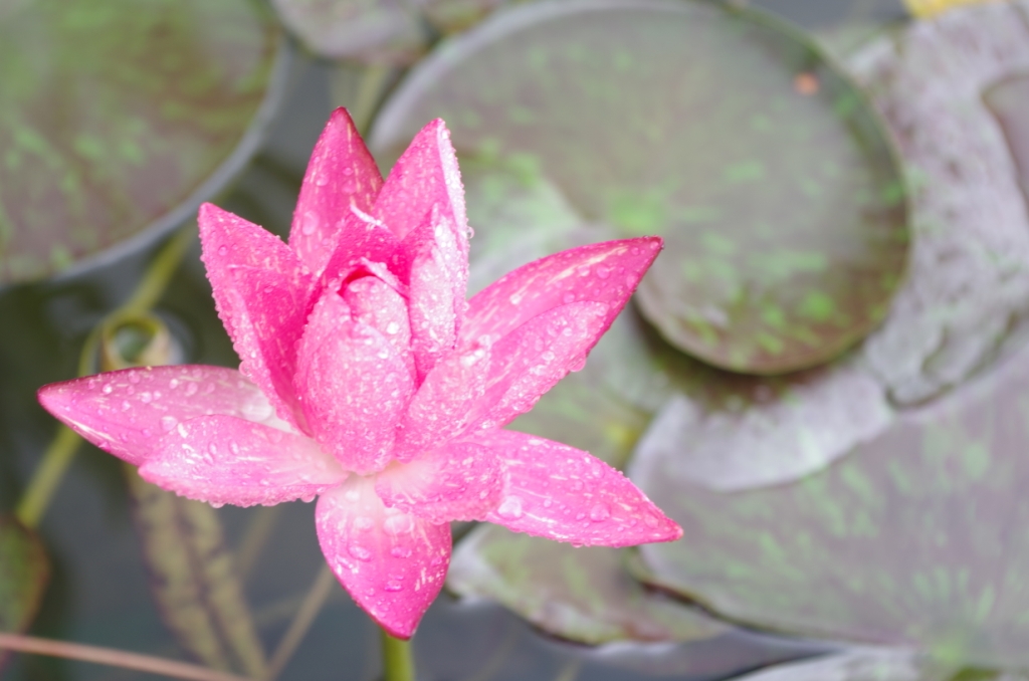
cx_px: 514
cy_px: 340
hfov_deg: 24.8
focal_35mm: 82
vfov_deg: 16.6
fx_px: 2339
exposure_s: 1/20
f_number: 7.1
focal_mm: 55
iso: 100
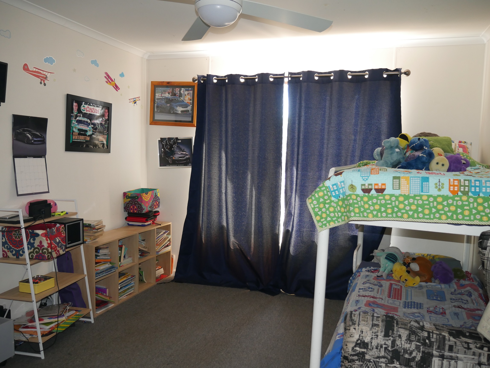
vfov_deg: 49.8
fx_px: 397
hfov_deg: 63.4
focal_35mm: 28
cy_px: 184
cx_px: 245
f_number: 3.5
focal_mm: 14
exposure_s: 1/60
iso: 640
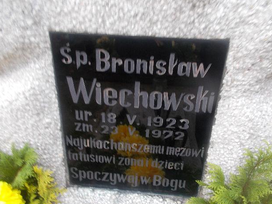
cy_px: 104
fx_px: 212
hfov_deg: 65.3
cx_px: 140
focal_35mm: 27
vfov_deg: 51.4
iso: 80
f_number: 3.2
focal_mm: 4.6
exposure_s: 1/40
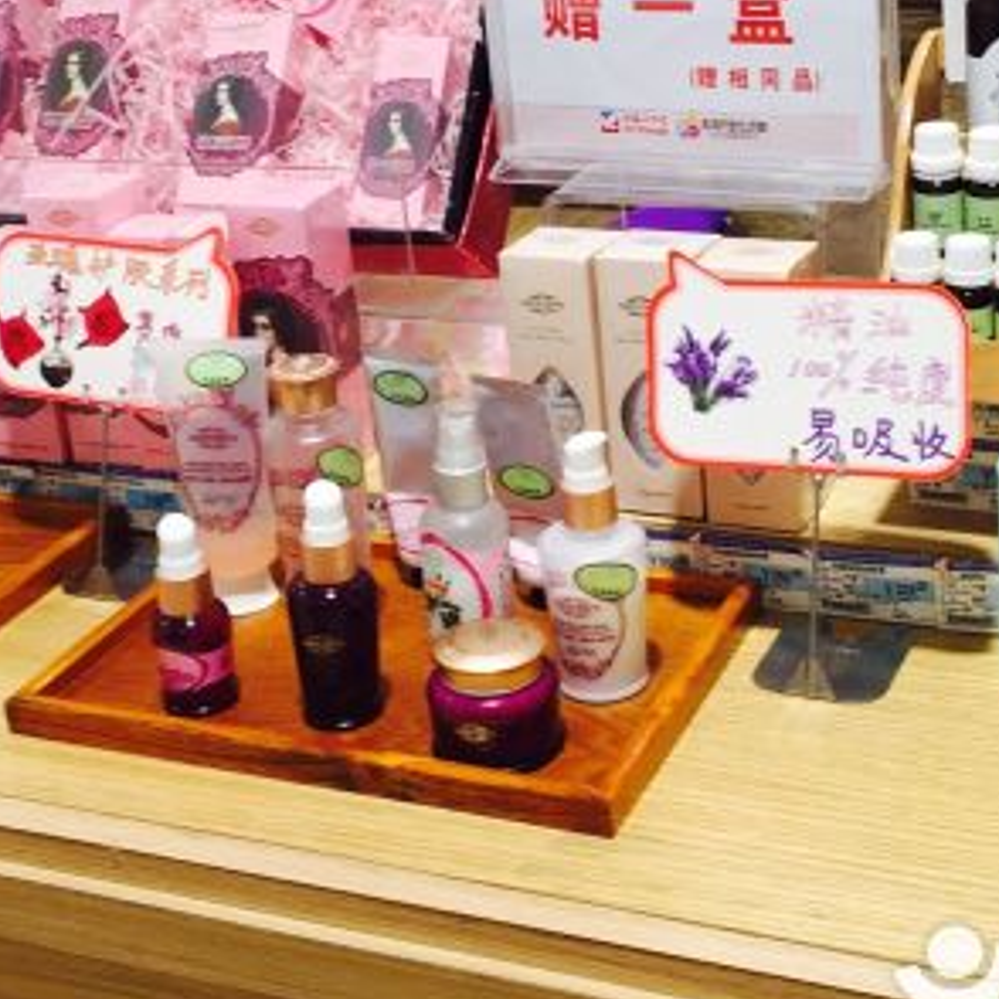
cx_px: 557
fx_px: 1992
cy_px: 291
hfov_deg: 28.1
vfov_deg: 27.9
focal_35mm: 61
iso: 40
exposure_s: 1/50
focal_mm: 4.15
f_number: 2.2
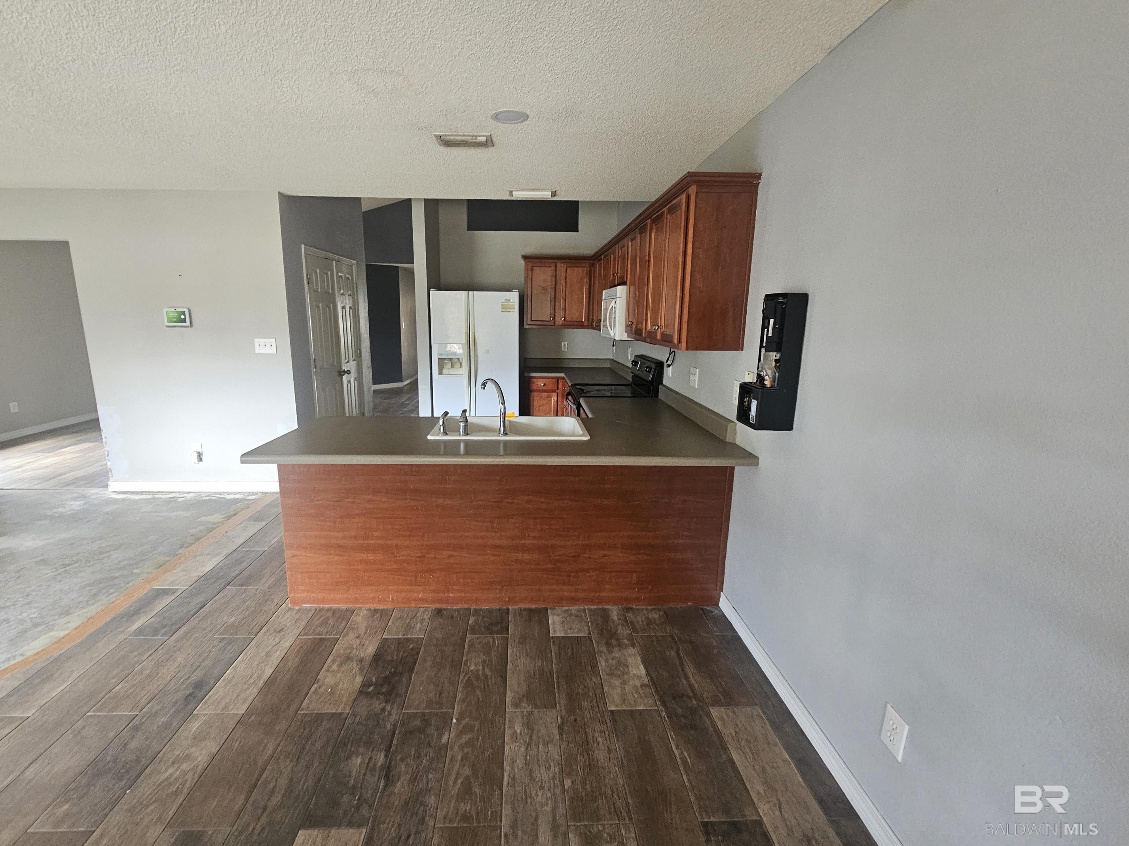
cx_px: 533
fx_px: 457
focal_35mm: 14
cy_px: 413
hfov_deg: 102.0
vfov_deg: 85.6
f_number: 2.2
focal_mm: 2.2
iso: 400
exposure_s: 1/40
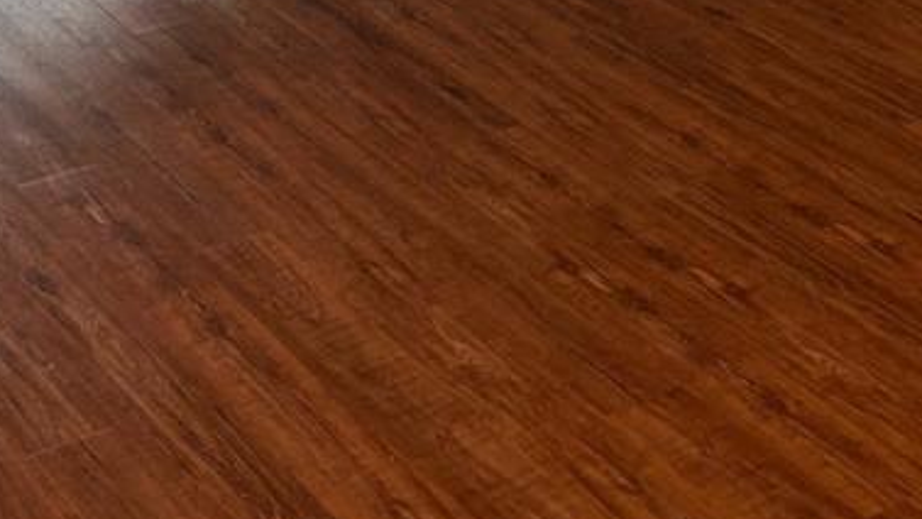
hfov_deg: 26.6
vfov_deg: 14.1
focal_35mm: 77
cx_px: 100
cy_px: -386
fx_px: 1882
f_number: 1.5
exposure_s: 1/60
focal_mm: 5.7
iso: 80
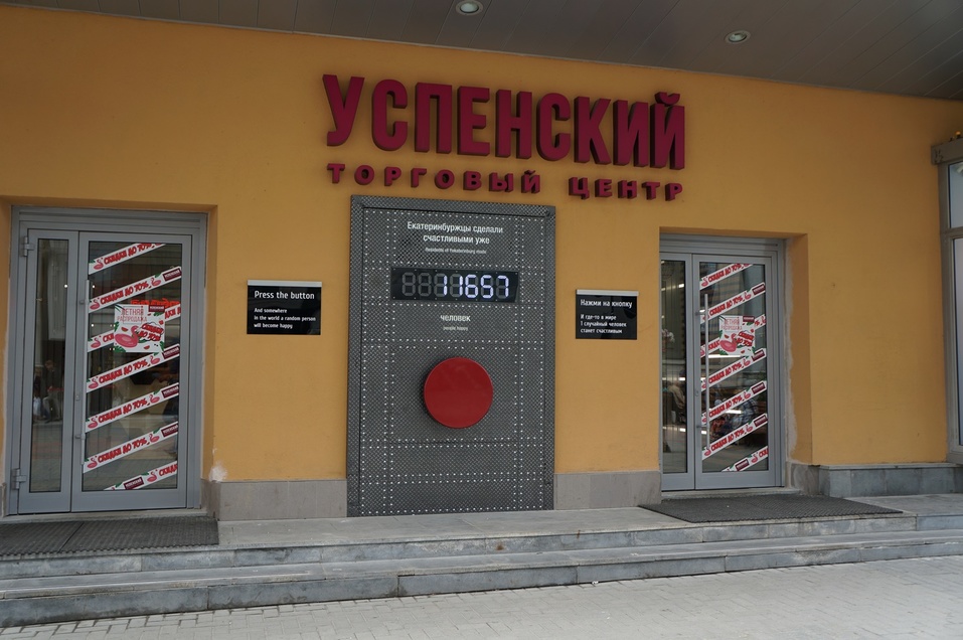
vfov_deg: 39.9
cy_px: 320
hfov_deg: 57.3
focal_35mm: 33
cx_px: 482
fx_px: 882
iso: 100
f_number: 5.6
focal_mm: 22
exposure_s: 1/80
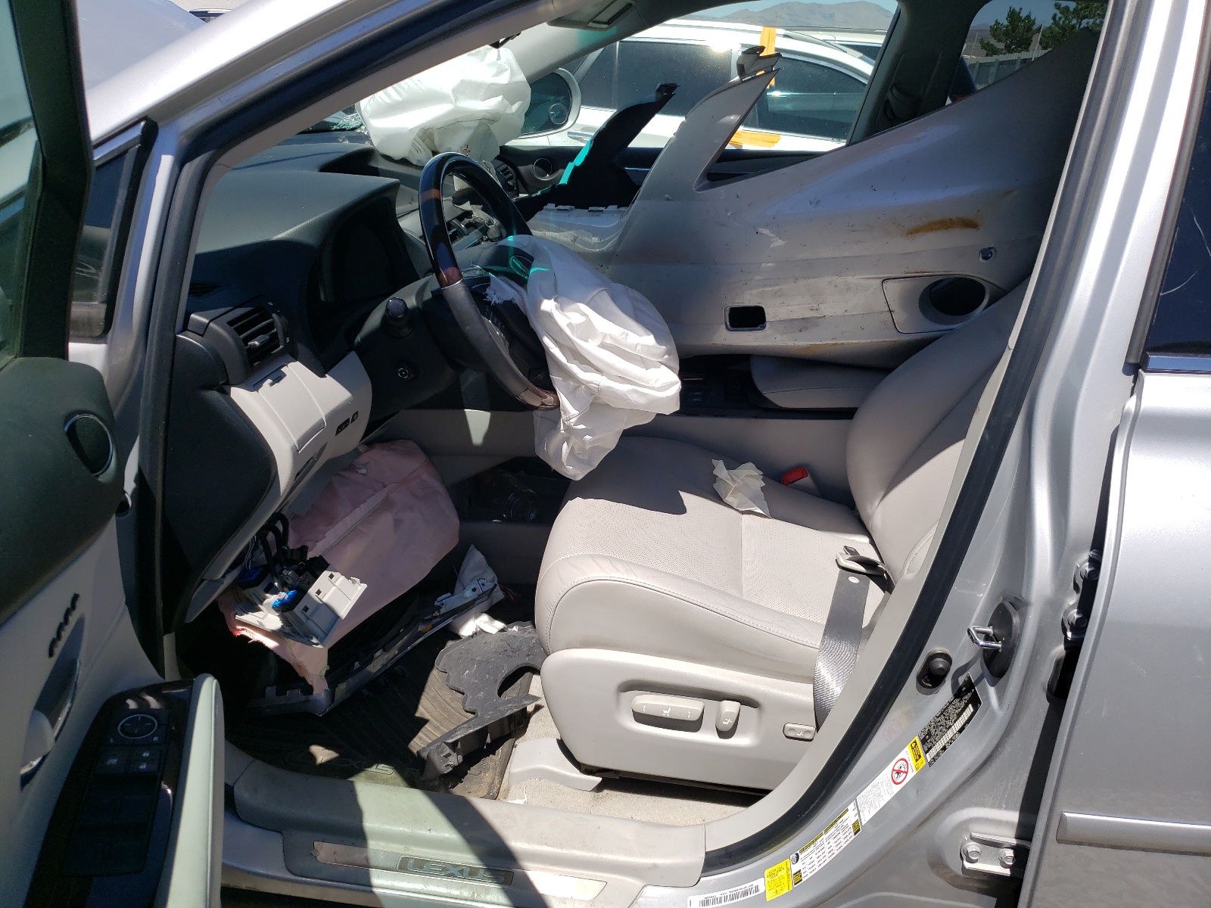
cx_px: 606
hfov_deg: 67.3
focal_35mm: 26
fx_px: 910
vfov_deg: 53.1
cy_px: 454
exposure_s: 1/3333
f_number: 1.5
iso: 50
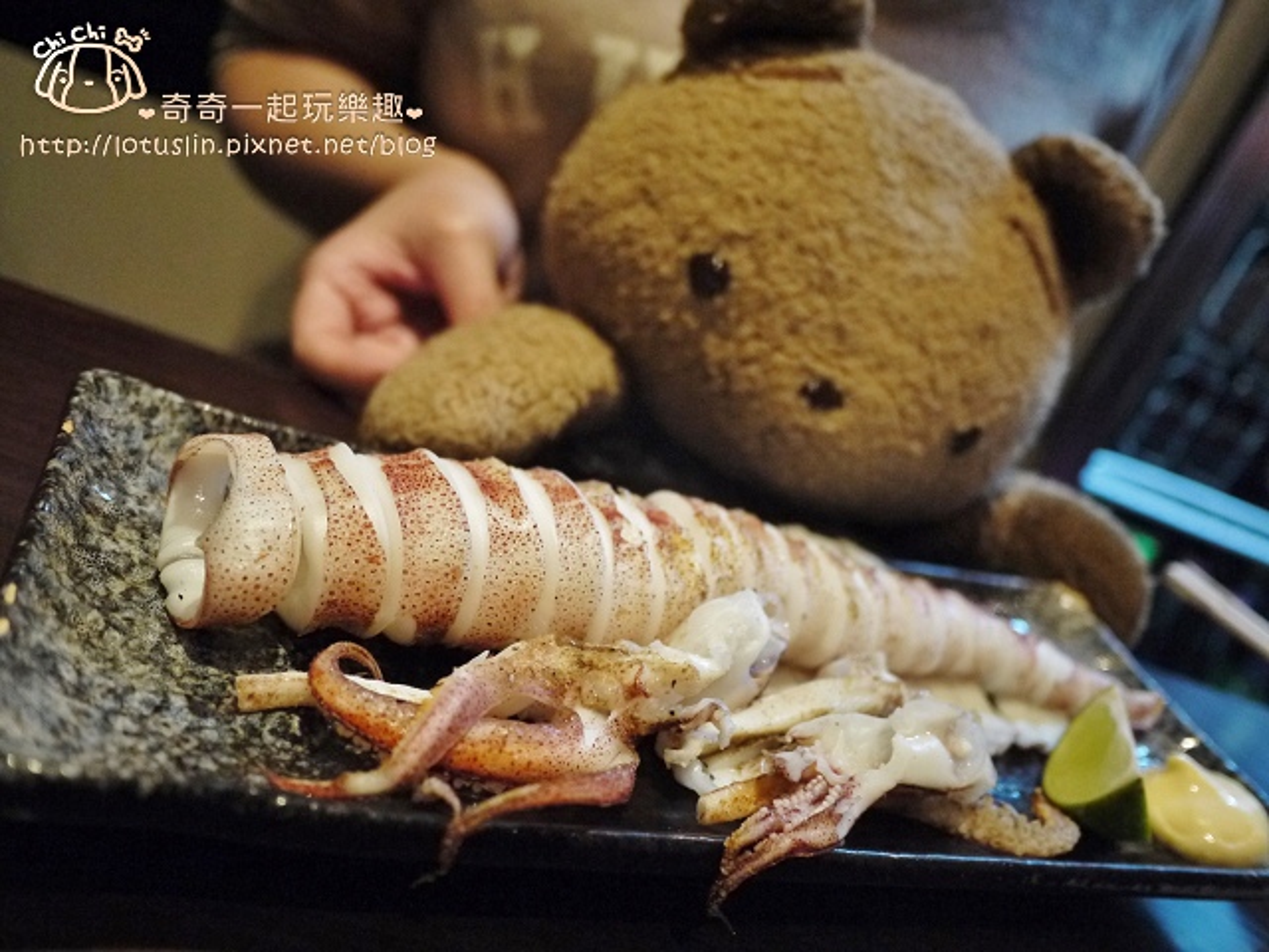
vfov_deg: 49.7
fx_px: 1026
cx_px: 634
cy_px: 476
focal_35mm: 28
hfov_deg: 63.4
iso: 800
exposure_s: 1/20
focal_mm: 14
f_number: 2.5
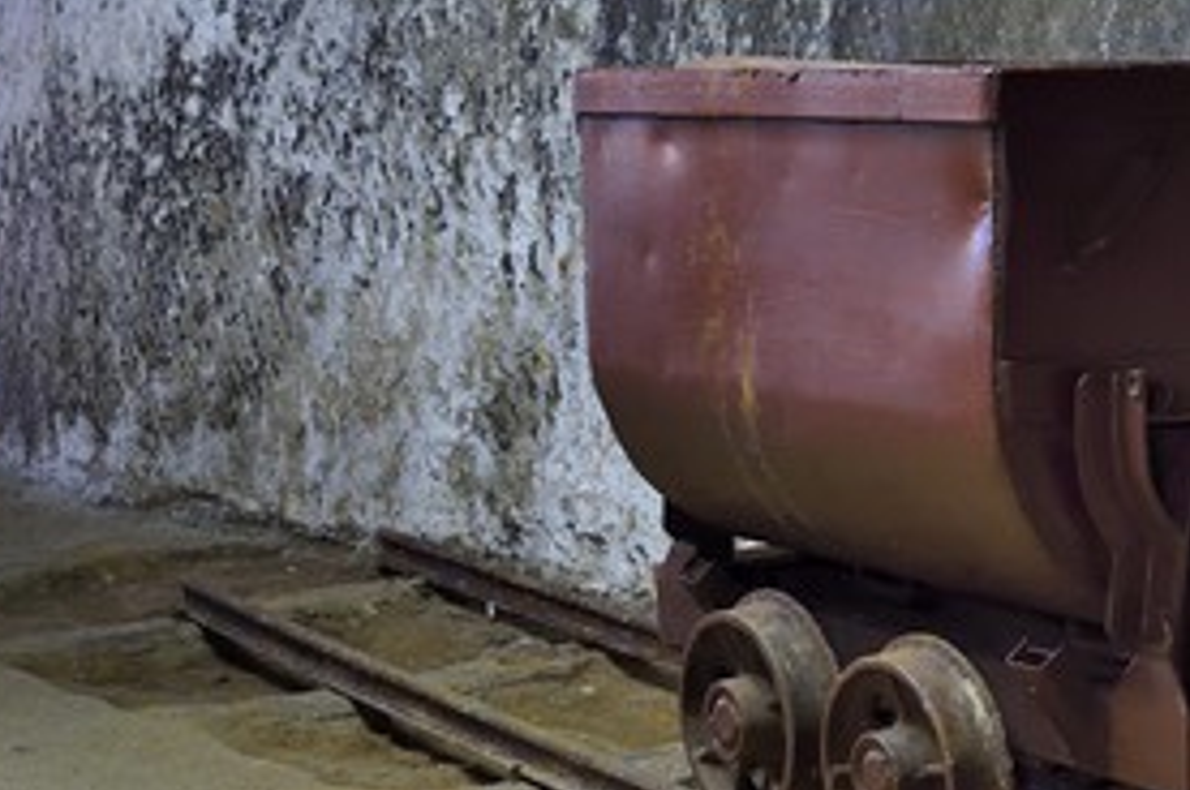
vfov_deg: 16.0
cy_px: 459
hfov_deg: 23.9
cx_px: 769
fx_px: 2806
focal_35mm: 85
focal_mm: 56
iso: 3200
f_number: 4.5
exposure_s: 1/25
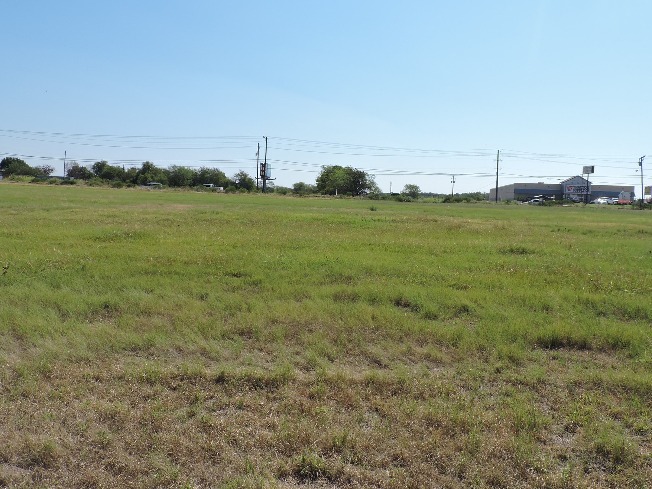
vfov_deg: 49.7
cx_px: 343
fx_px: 527
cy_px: 220
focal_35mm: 28
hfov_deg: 63.4
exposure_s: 1/1250
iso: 100
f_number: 3.7
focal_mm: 4.3
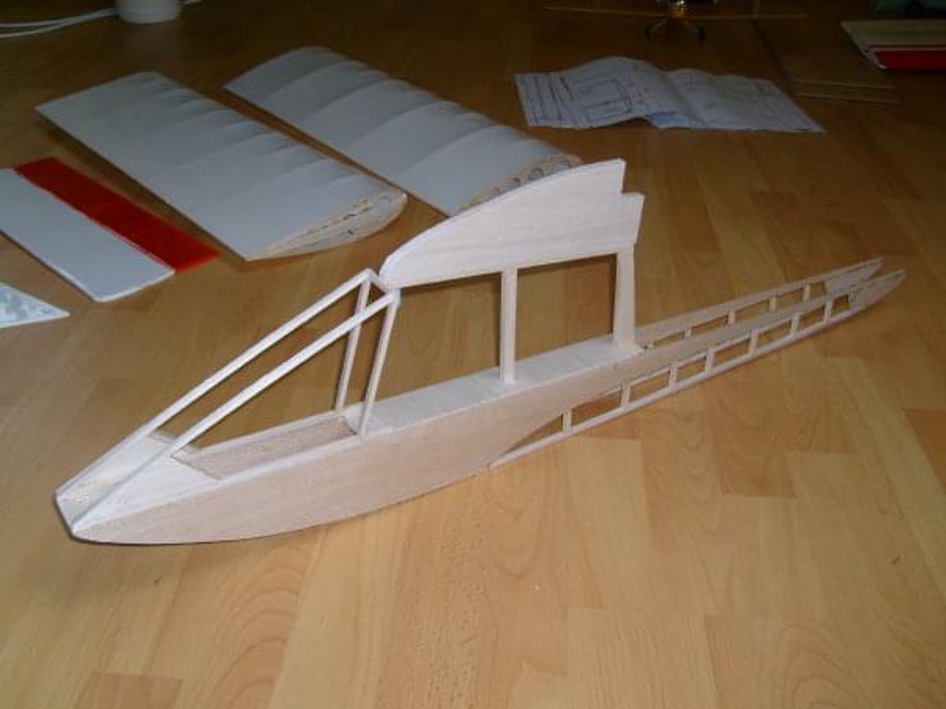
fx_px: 956
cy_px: 354
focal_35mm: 35
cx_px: 473
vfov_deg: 40.7
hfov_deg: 52.6
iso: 100
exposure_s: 1/45
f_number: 2.8
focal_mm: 5.8
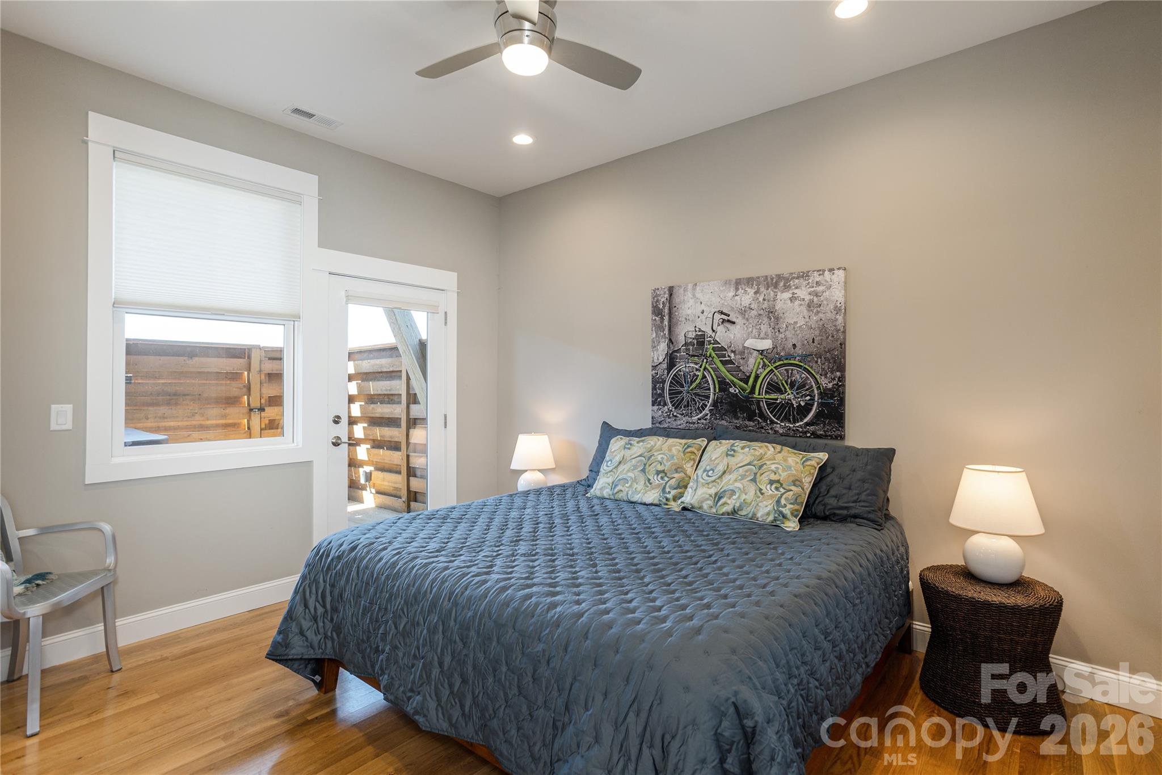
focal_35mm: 17
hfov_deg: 93.3
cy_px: 388
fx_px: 549
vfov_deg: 70.5
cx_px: 581
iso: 320
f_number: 7.1
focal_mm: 17
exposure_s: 1/40
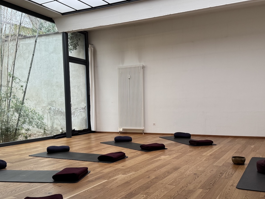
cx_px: 136
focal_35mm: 32
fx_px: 245
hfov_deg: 56.8
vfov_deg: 43.9
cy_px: 121
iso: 200
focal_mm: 6.76
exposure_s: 1/100
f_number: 1.78
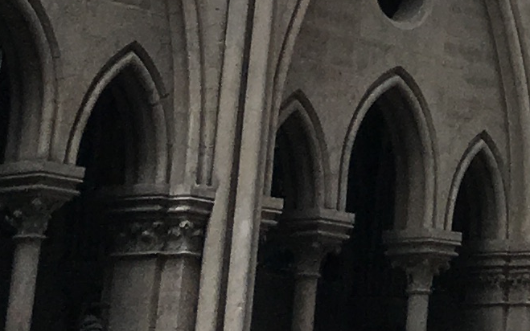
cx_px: 762
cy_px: -999
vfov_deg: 5.9
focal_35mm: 188
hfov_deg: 10.8
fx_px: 2716
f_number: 2.2
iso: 25
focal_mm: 4.15
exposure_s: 1/100
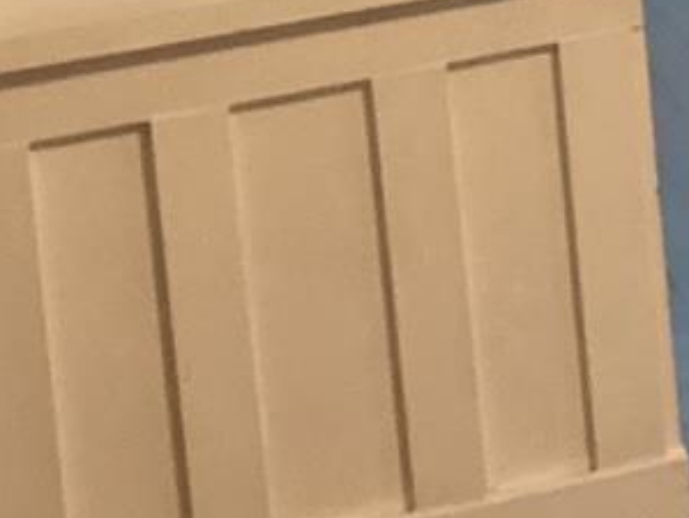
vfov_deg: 8.1
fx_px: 3368
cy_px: -721
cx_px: 1431
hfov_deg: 10.6
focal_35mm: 169
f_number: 2.4
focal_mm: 3.3
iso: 250
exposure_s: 1/40
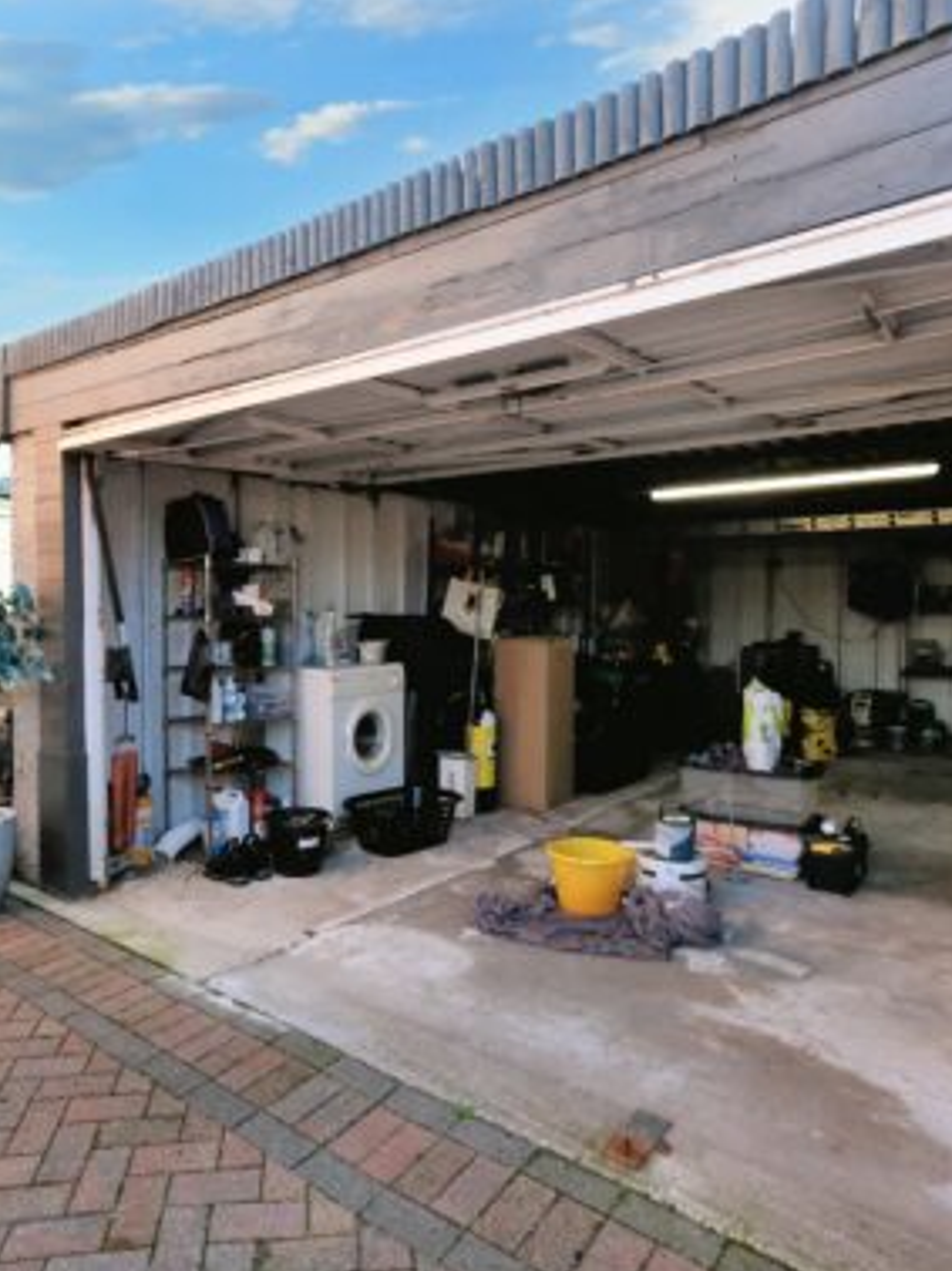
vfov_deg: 76.4
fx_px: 808
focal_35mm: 22
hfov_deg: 60.4
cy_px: 639
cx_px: 367
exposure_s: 1/1600
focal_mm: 10
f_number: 5.6
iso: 4000
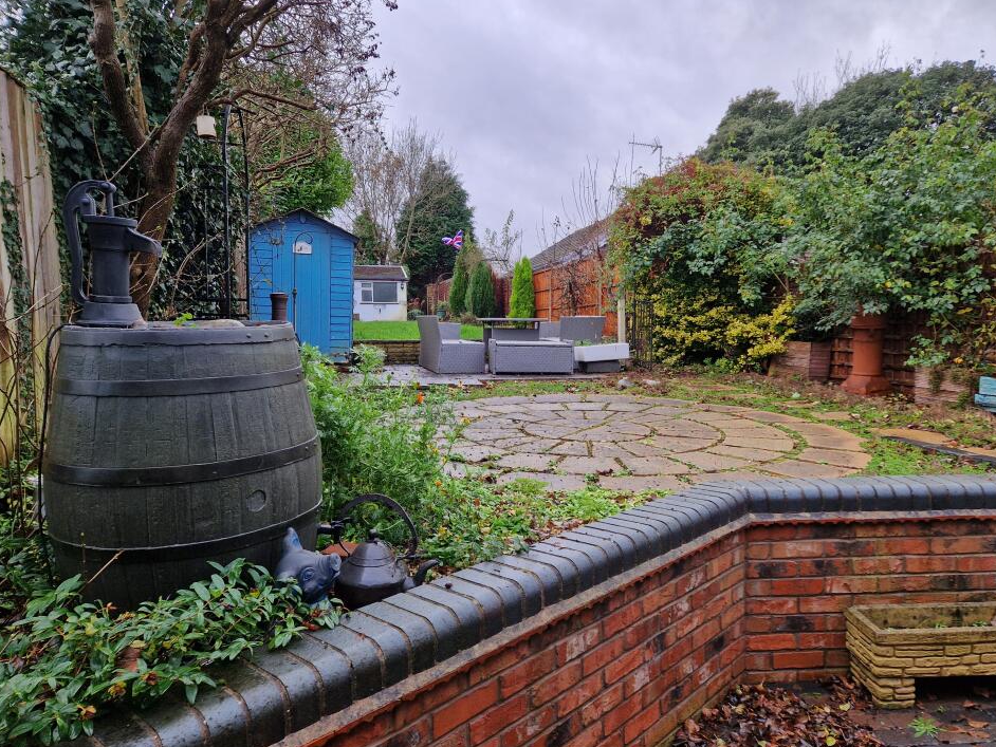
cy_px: 363
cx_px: 534
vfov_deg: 54.9
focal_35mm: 25
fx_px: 720
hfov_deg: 69.3
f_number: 1.8
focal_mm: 5.4
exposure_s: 1/277
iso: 50
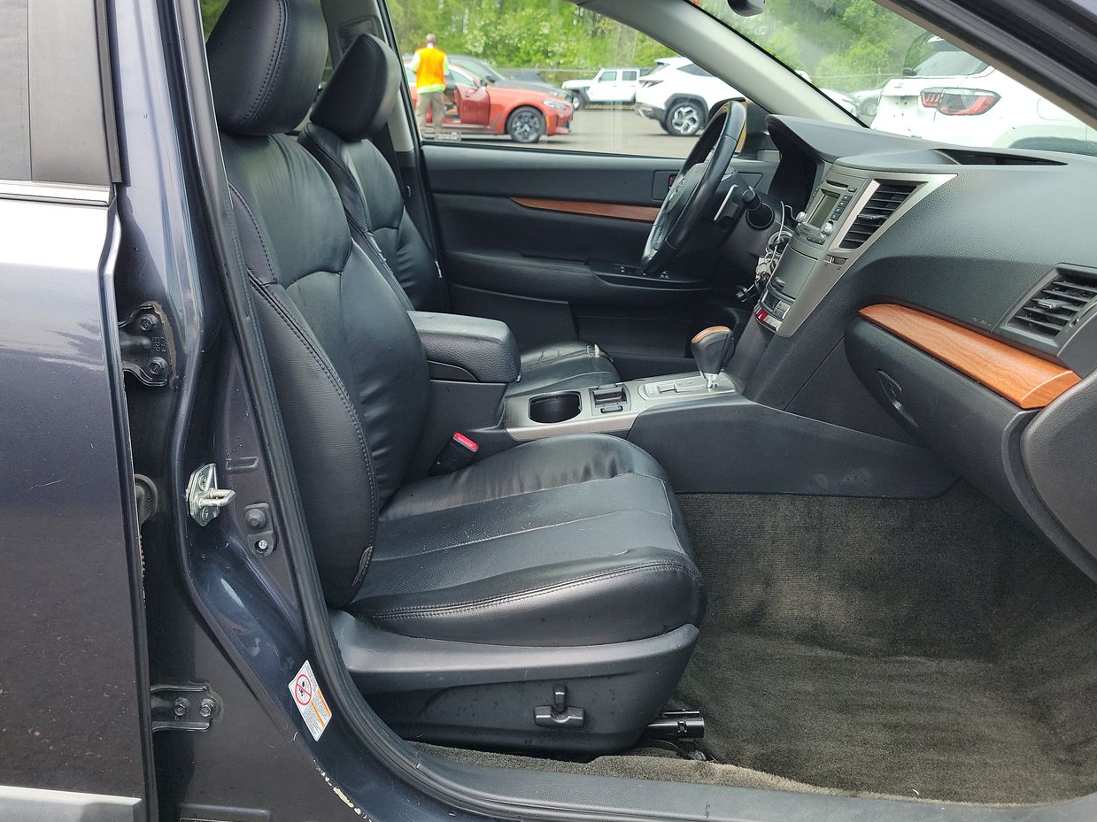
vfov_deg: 45.2
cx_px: 429
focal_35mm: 31
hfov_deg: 57.8
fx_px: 982
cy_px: 336
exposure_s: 1/162
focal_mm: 6.7
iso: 50
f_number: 1.8
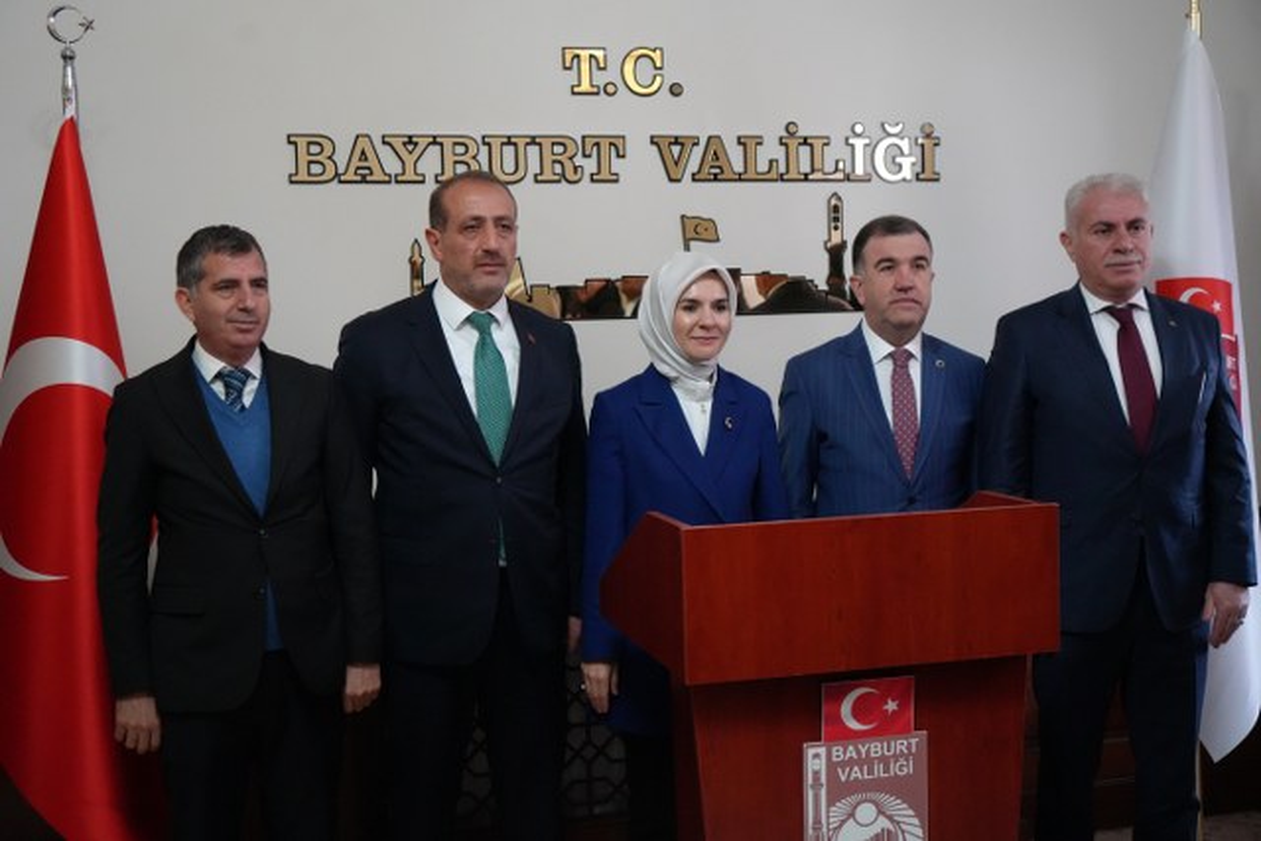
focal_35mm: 42
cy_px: 420
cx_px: 630
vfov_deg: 31.9
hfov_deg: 46.4
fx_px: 1471
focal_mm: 42
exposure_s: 1/160
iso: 8000
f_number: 4
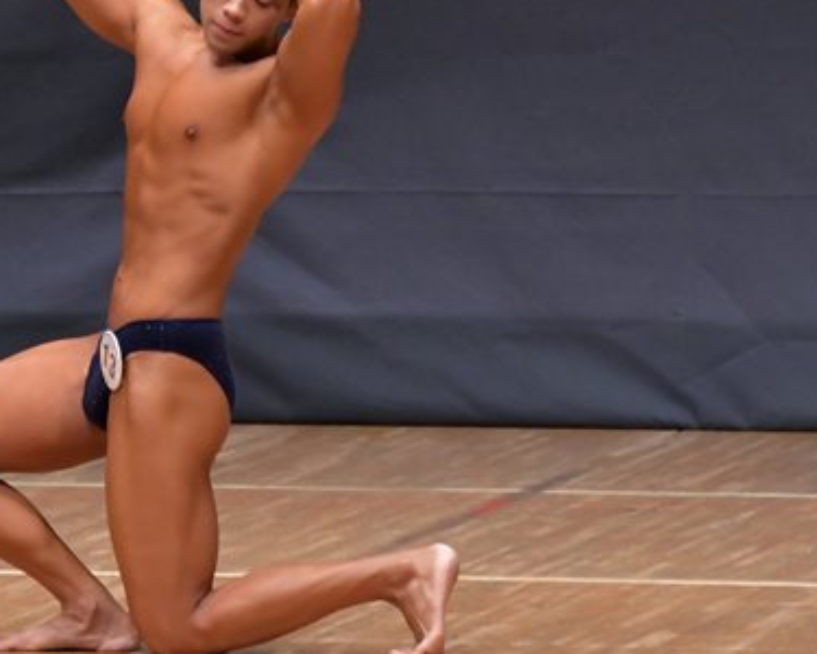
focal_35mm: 582
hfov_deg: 3.3
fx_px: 14073
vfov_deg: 2.7
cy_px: 198
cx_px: 156
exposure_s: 1/400
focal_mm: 200
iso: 6400
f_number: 5.6
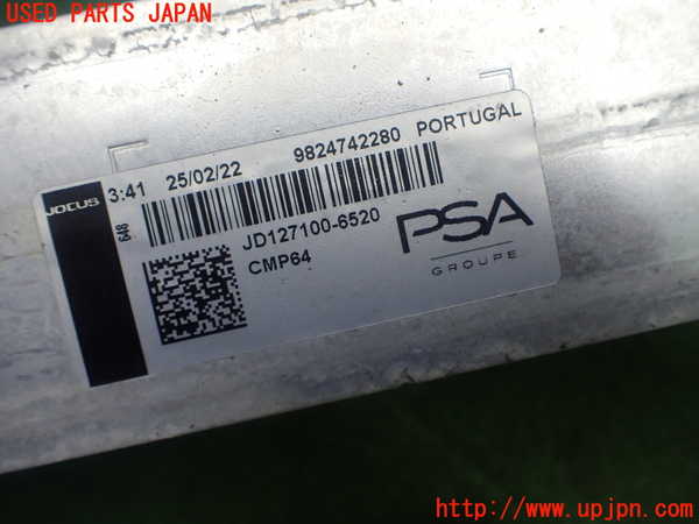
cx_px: 350
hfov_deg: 60.0
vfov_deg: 46.8
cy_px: 262
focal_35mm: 30
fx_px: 606
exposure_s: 1/125
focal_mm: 5.4
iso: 250
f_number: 2.3
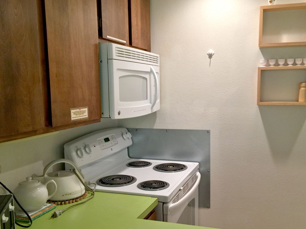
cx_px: 174
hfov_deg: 51.2
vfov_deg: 39.6
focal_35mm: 36
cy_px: 130
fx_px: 318
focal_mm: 4.15
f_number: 2.2
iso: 32
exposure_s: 1/15
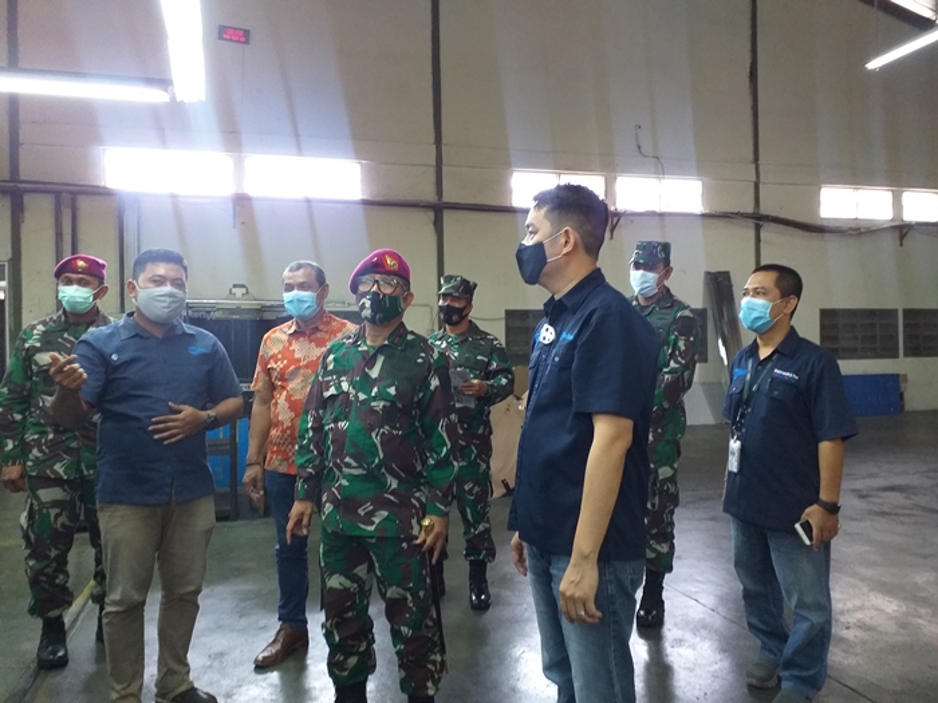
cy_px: 352
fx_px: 705
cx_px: 469
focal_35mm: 26
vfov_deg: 53.1
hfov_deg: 67.3
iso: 200
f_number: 1.9
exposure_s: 1/33
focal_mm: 3.6
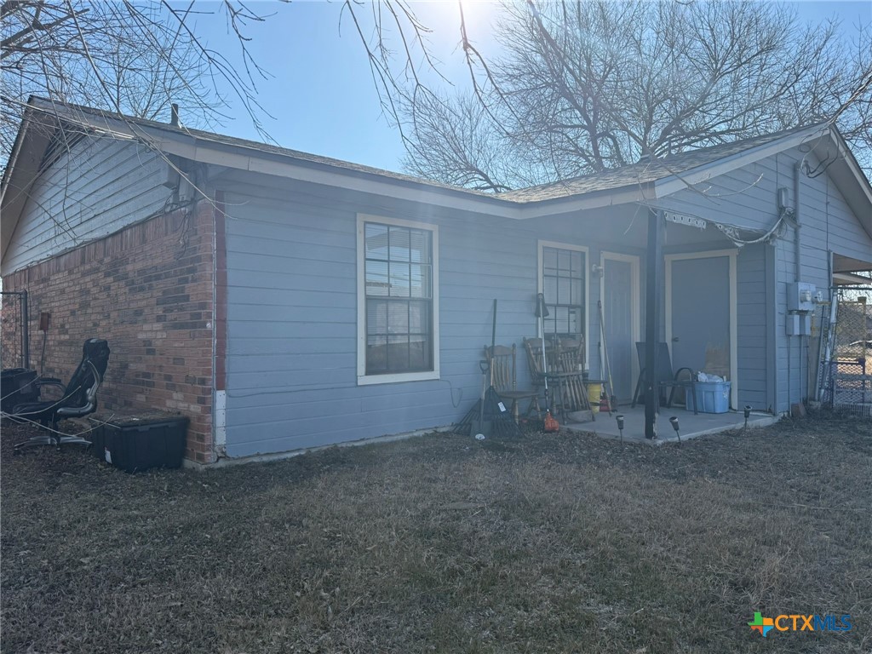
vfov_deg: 56.8
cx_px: 436
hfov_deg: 71.6
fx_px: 605
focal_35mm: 24
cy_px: 327
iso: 125
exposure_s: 1/4975
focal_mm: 6.76
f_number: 1.78
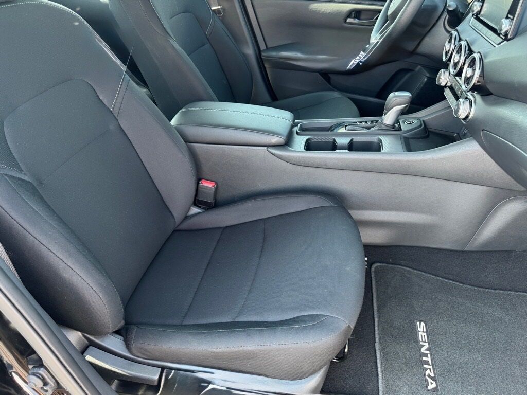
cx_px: 264
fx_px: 365
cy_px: 198
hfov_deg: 71.6
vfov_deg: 56.8
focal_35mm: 24
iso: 160
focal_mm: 6.76
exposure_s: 1/121
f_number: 1.78
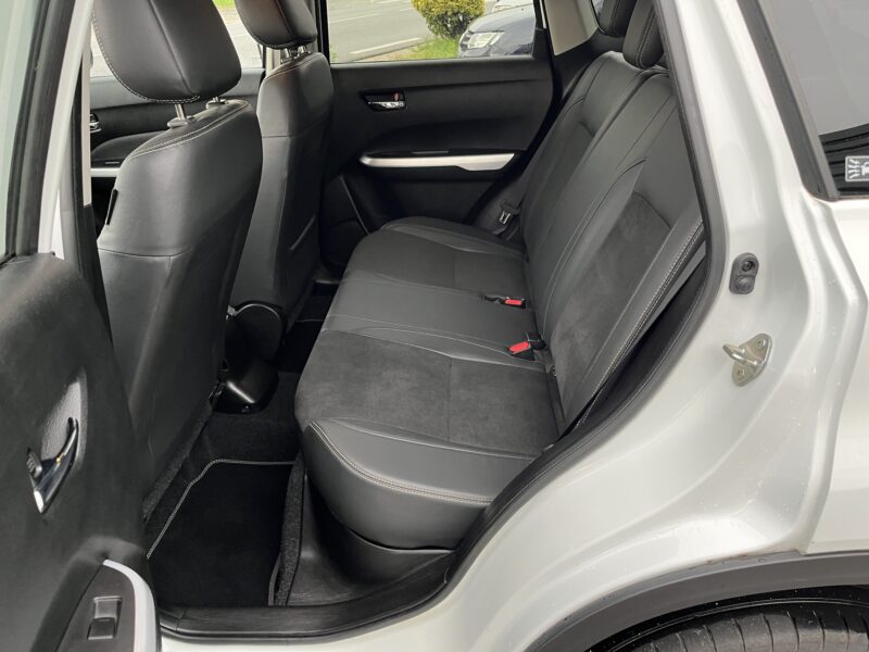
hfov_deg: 67.3
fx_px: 653
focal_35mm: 26
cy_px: 326
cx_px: 434
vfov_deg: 53.1
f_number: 1.6
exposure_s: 1/91
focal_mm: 5.1
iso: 125
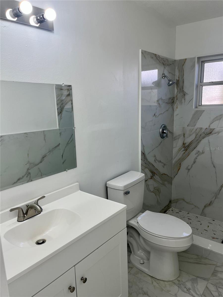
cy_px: 148
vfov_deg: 67.3
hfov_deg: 53.1
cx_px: 112
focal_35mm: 26
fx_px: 223
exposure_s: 1/144
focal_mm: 5.1
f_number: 1.6
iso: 32
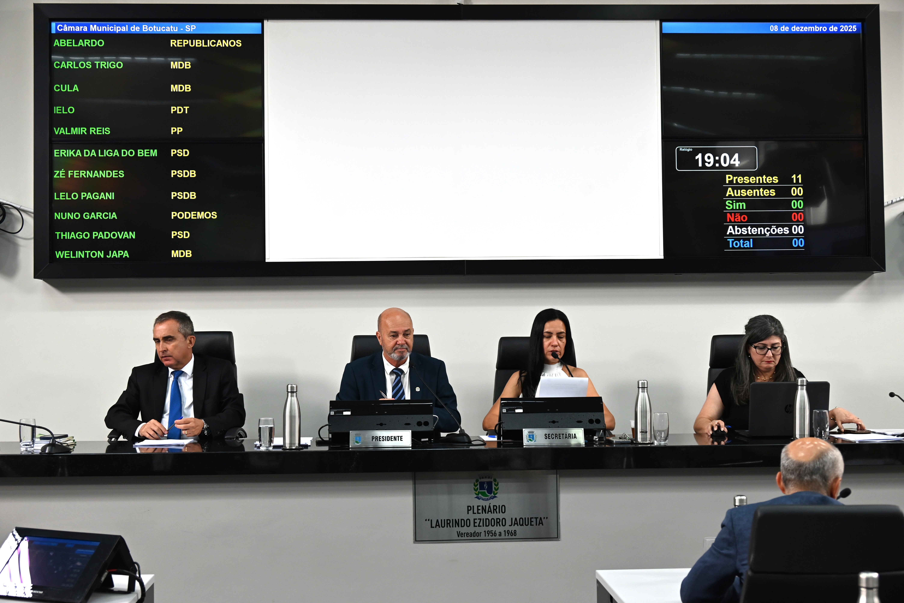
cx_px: 452
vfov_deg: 28.1
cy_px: 302
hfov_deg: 41.1
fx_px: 1206
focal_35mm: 48
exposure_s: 1/125
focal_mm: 48
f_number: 5.6
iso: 800
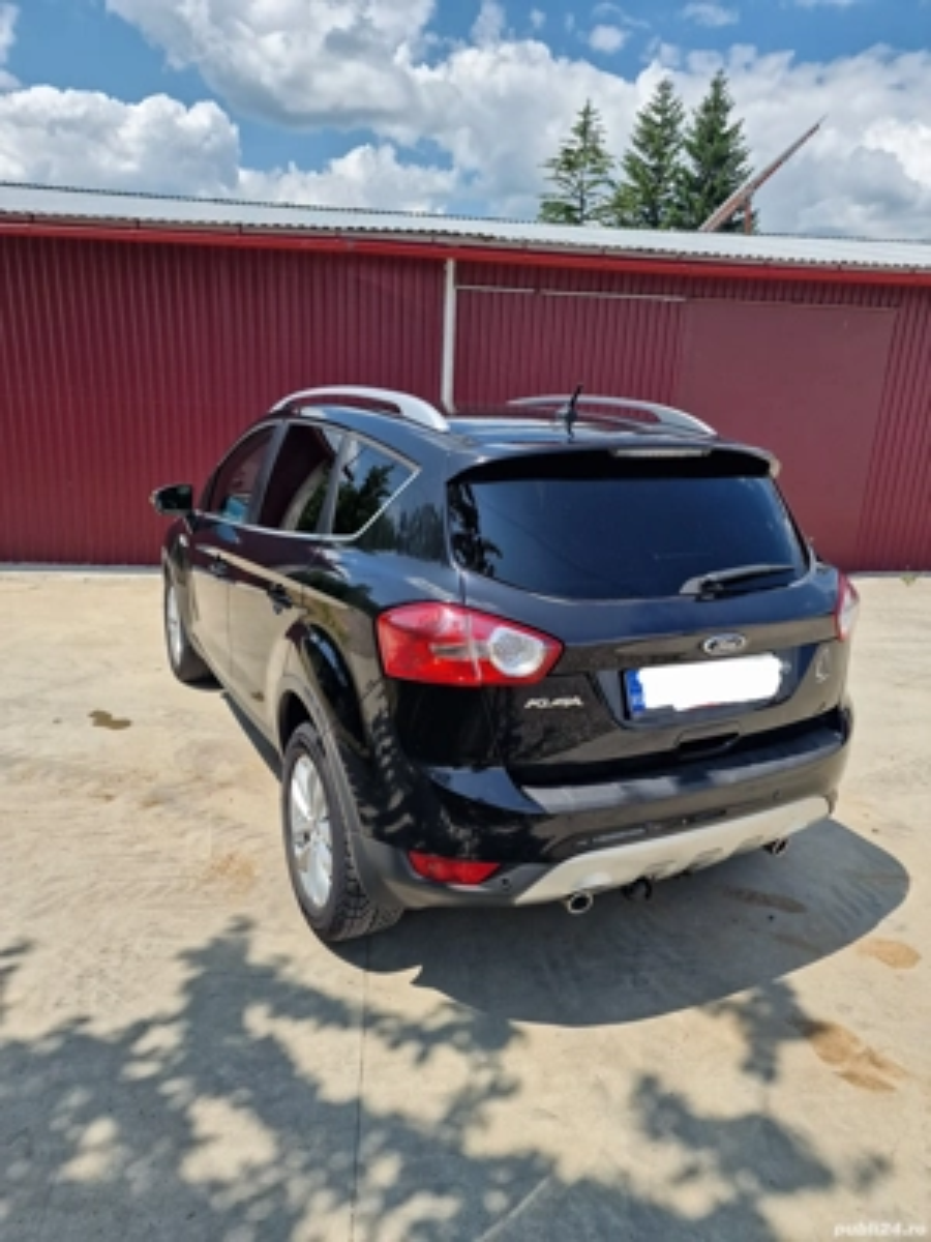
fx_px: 825
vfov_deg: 73.9
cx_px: 466
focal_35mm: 23
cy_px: 621
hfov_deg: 58.9
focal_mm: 6.4
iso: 50
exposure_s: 1/1000
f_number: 1.8
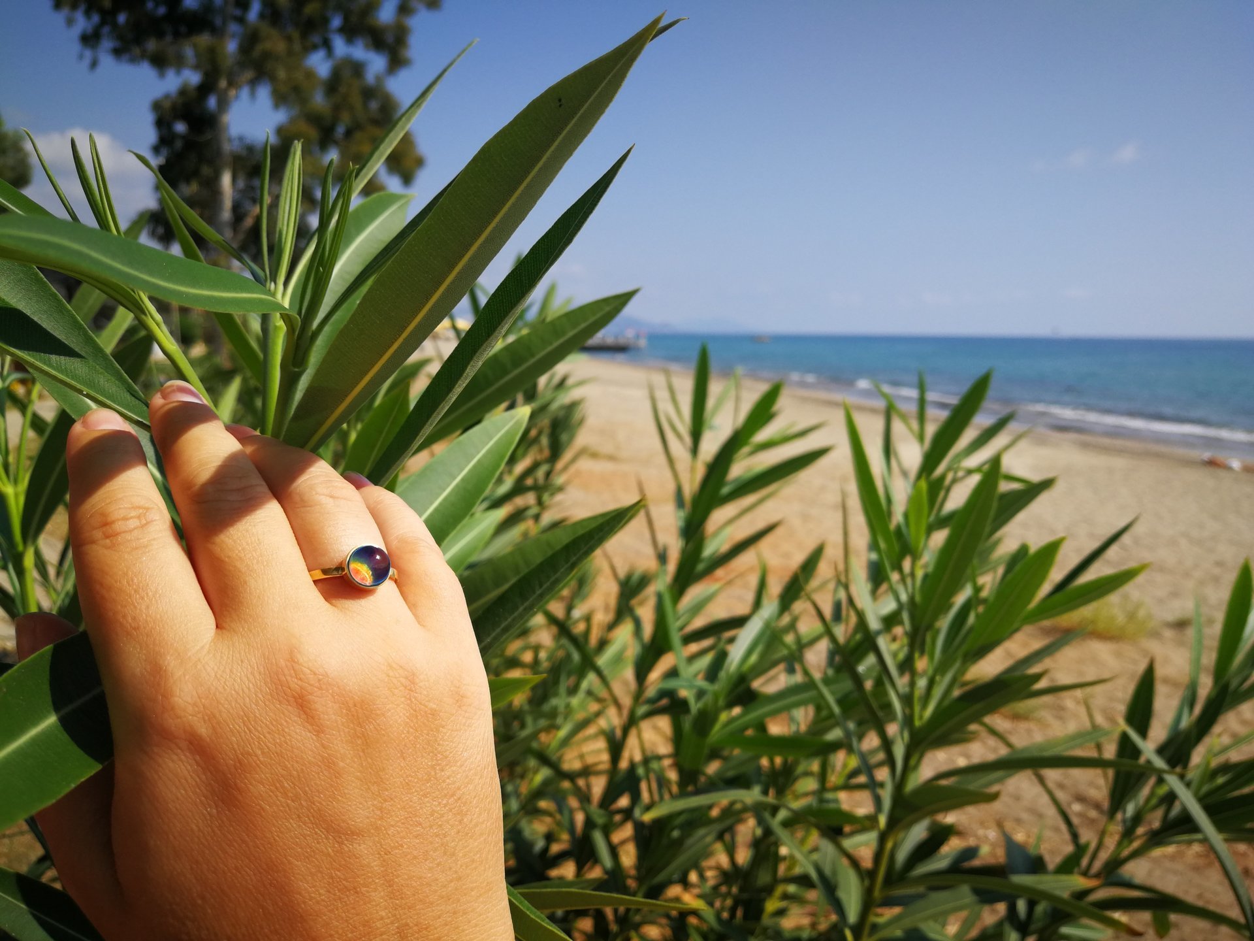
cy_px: 470
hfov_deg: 65.3
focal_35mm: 27
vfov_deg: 51.4
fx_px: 978
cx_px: 627
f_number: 1.8
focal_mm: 3.95
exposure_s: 1/1748
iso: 50
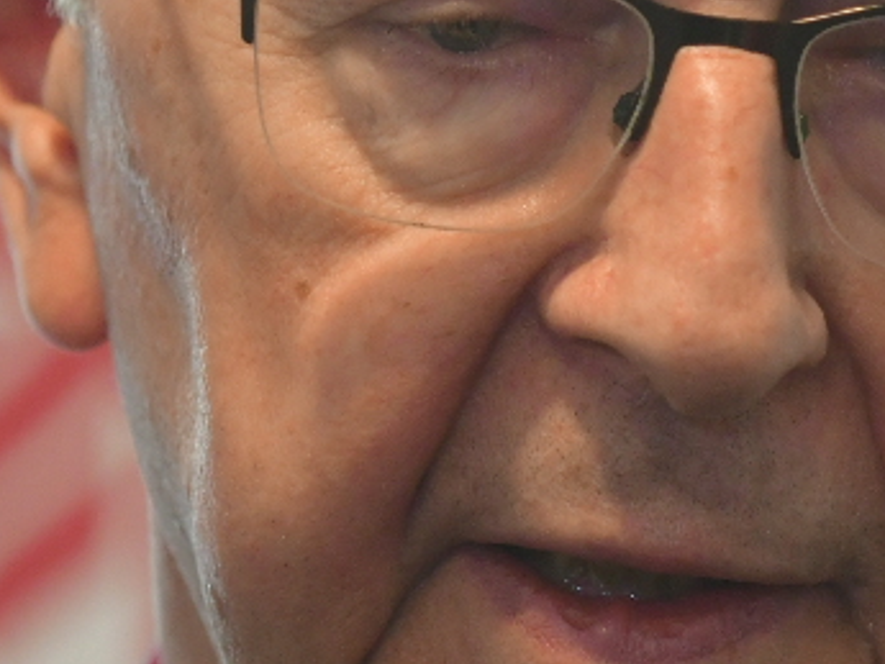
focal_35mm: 564
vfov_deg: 2.6
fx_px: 14424
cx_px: 752
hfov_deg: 3.5
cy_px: 105
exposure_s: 1/200
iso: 720
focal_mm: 125
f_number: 2.8
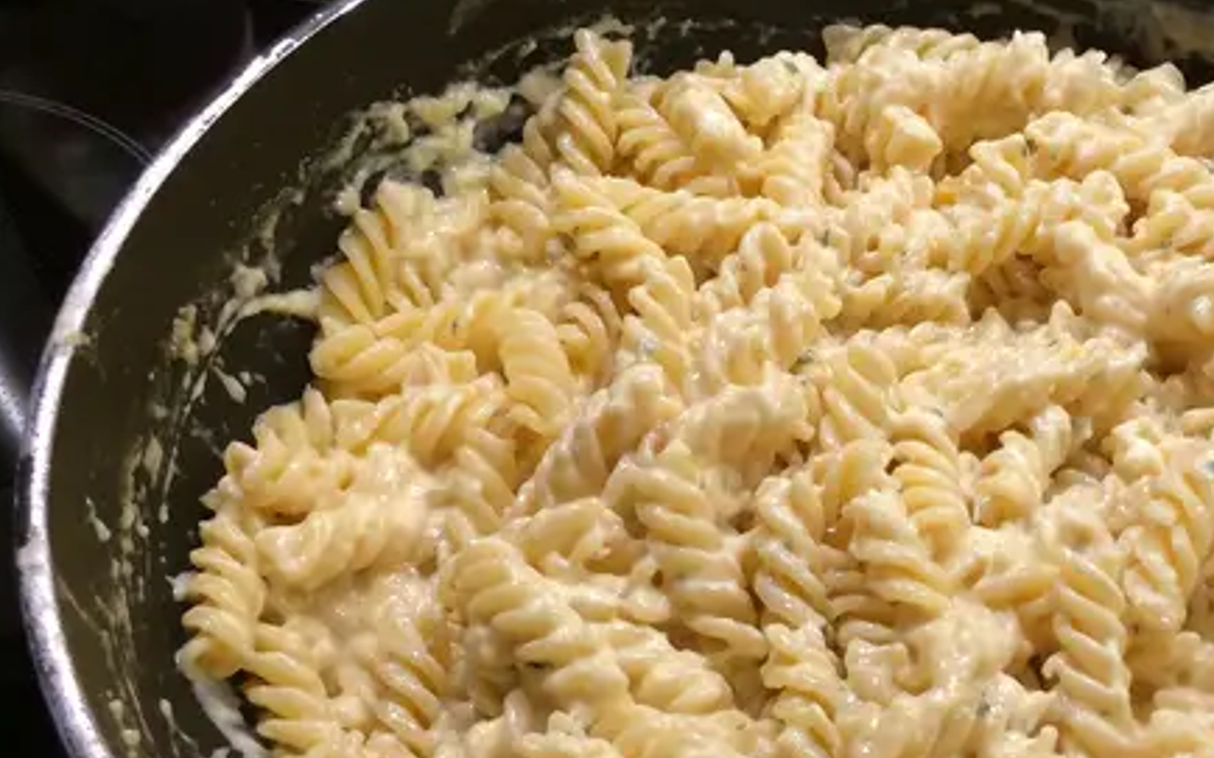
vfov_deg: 25.1
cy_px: 545
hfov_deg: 38.4
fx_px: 1687
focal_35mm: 51
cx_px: 937
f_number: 2.2
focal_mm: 4.15
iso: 80
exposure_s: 1/33
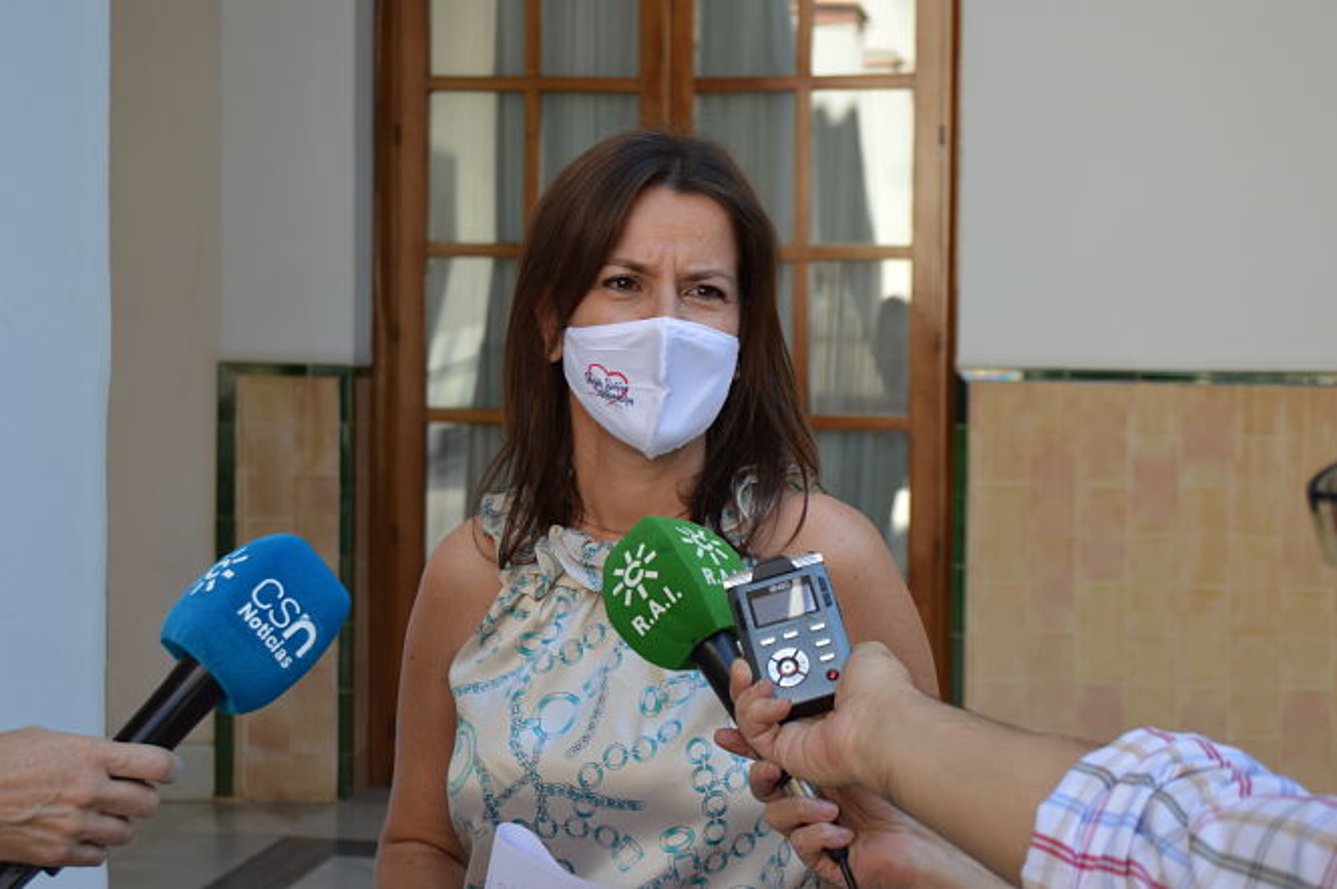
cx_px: 668
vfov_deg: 21.5
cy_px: 444
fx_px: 2337
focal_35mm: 63
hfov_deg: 31.9
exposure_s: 1/125
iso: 220
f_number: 5.6
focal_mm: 42
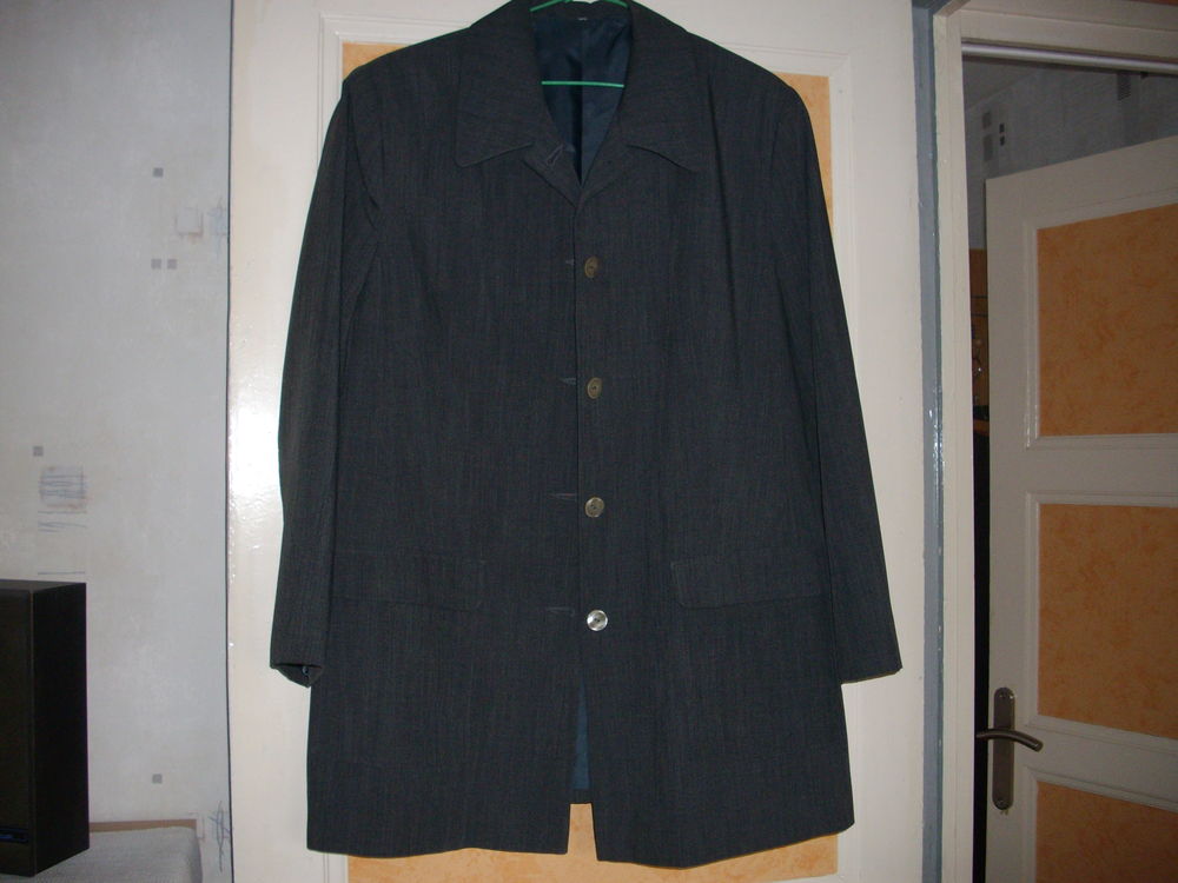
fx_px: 1259
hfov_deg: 50.1
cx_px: 589
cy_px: 442
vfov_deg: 38.7
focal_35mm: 37
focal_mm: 6.2
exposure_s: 1/50
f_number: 2.8
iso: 160
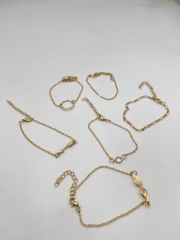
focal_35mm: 25
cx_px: 90
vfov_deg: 69.4
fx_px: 173
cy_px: 120
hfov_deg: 54.9
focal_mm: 5.1
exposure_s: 1/344
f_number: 1.6
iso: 50
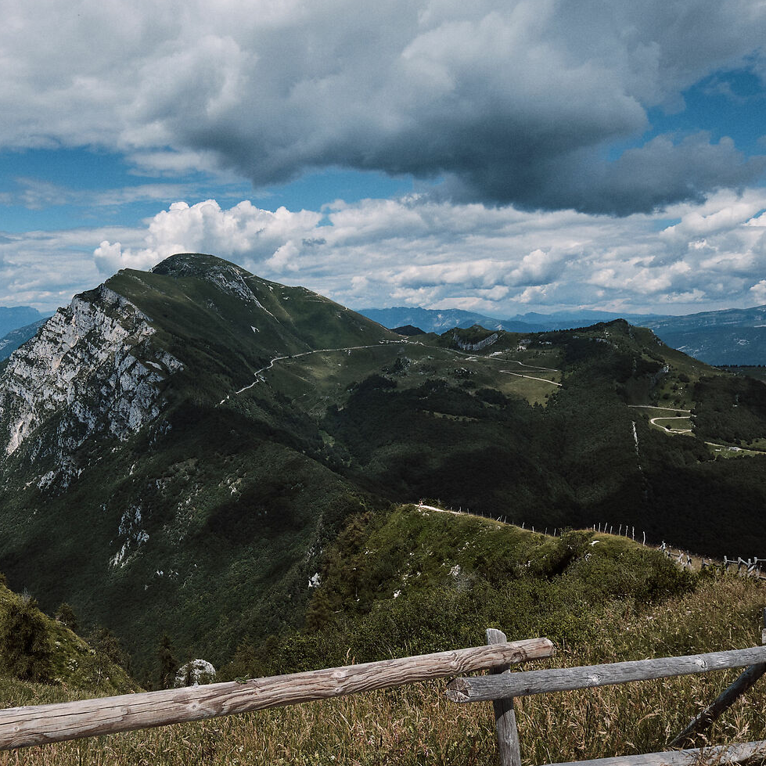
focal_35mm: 25
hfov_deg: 61.4
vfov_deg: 62.9
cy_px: 383
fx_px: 626
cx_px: 254
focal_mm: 8
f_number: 8
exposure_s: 1/680
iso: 200
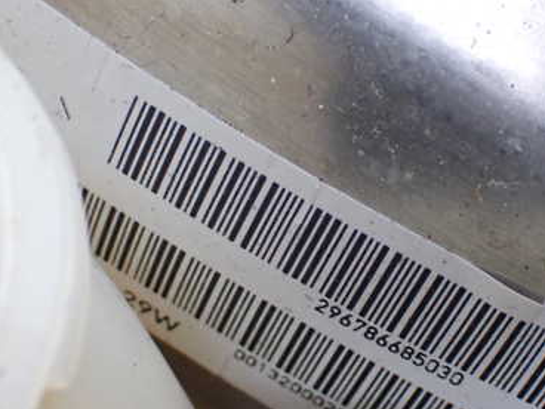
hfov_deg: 19.4
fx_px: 1590
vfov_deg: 14.6
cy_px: 261
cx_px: 347
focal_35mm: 101
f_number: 3.6
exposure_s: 1/80
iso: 800
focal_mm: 11.09
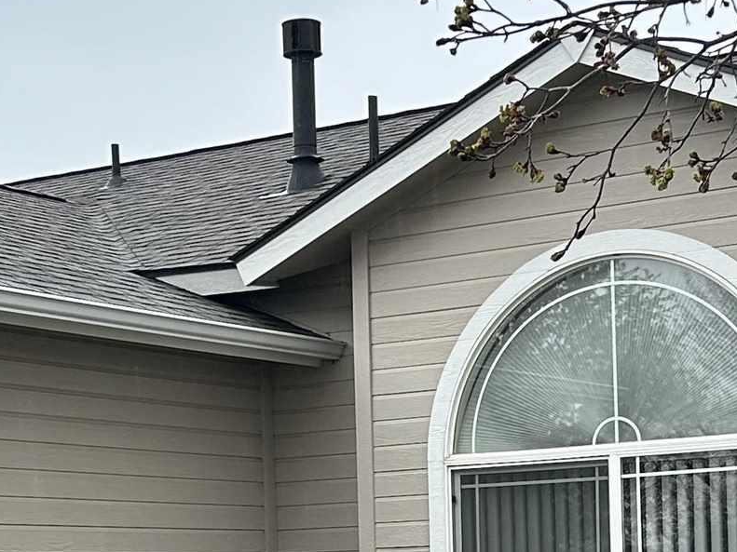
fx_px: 2150
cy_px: 616
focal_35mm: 101
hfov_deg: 19.5
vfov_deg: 14.3
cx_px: 354
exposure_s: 1/121
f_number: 1.5
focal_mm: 5.7
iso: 80
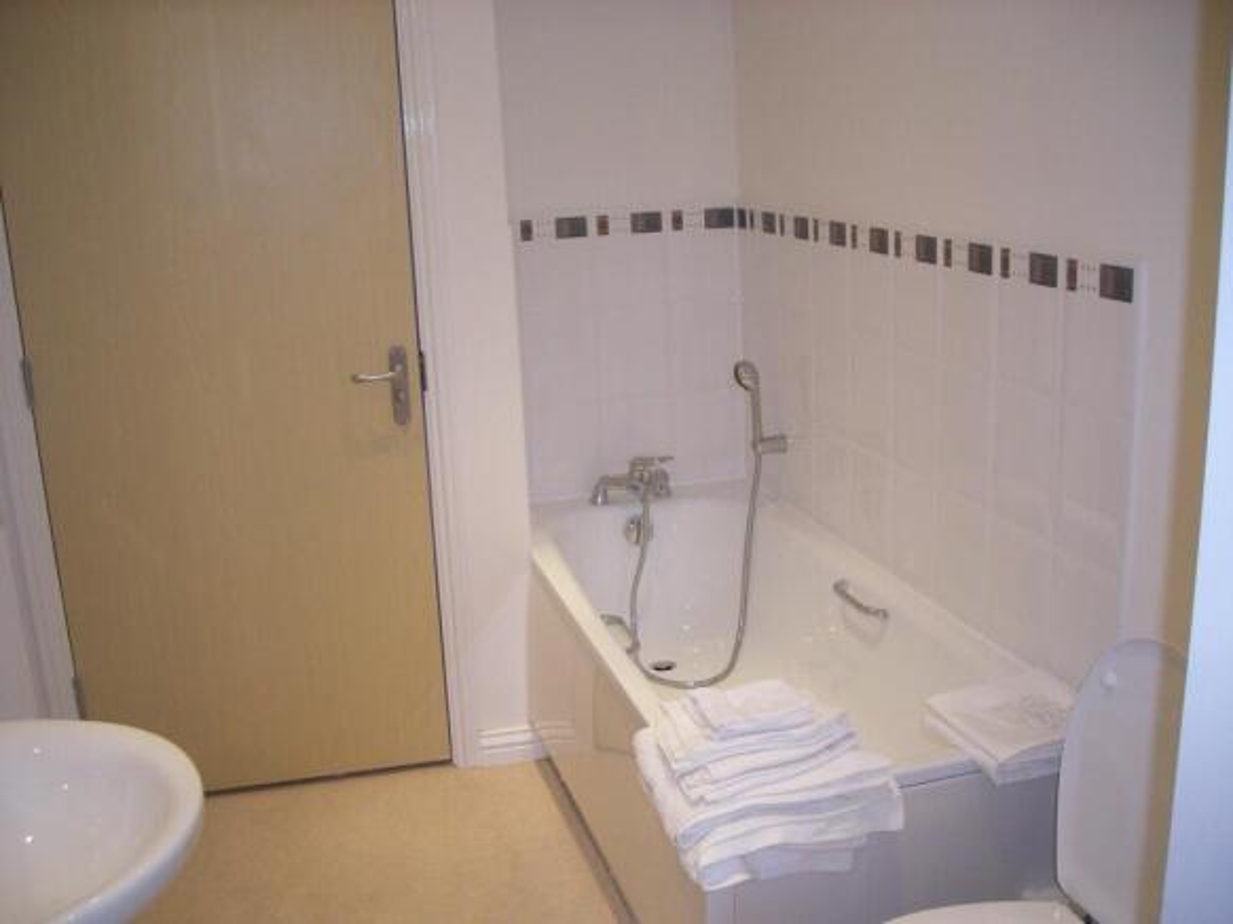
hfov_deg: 49.0
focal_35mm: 38
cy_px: 462
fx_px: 1353
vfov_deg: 37.7
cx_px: 616
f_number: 2.7
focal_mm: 6.2
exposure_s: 1/50
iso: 250
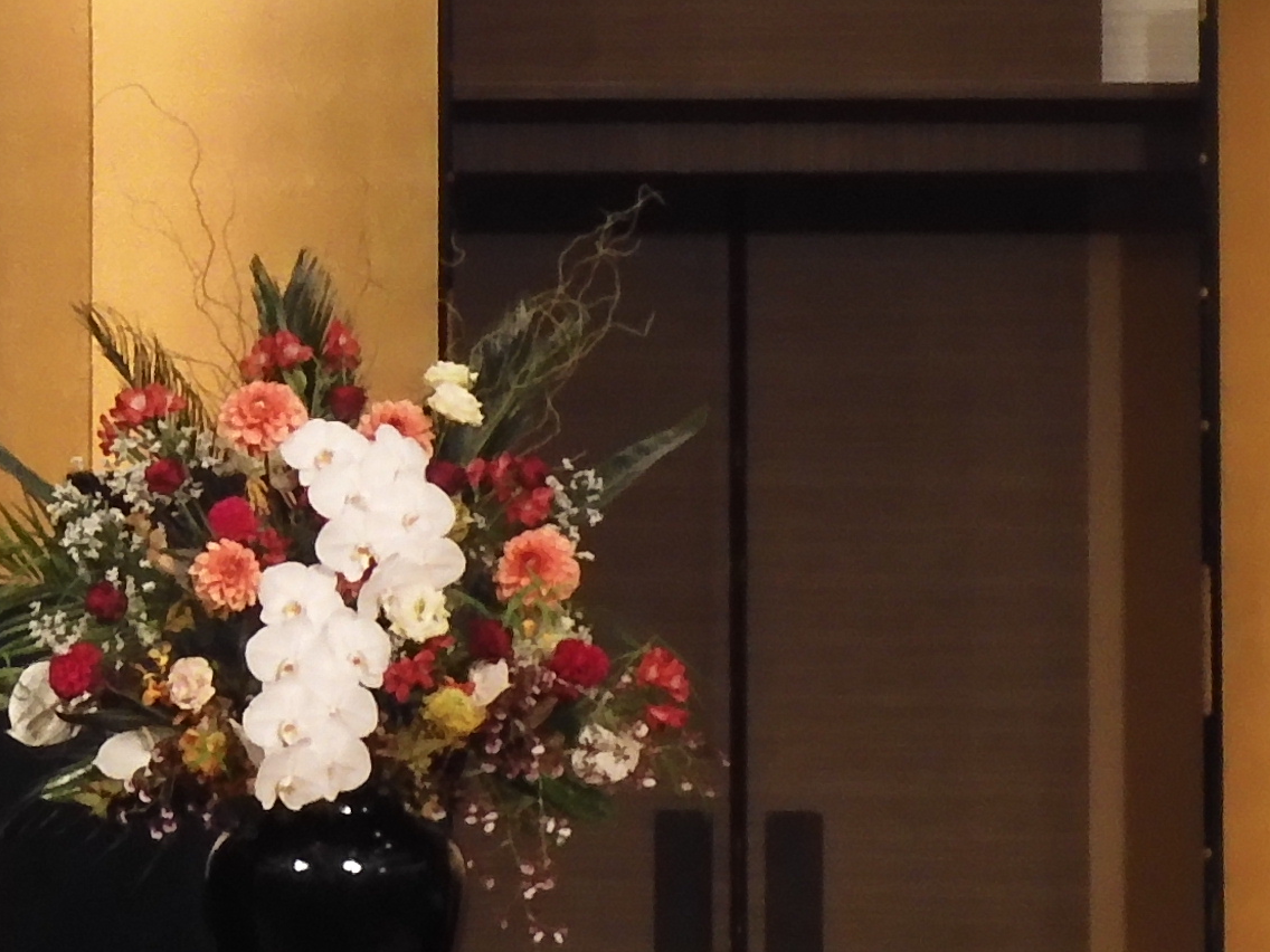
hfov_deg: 6.9
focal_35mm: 284
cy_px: 203
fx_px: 10419
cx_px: -383
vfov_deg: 5.2
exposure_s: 1/30
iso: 360
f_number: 4.5
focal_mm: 12.5
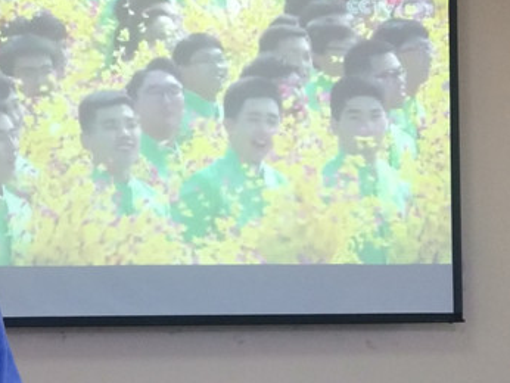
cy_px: 183
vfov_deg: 24.1
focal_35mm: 61
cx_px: 113
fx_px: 899
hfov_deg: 31.0
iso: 160
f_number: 2
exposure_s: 1/50
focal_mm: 3.88
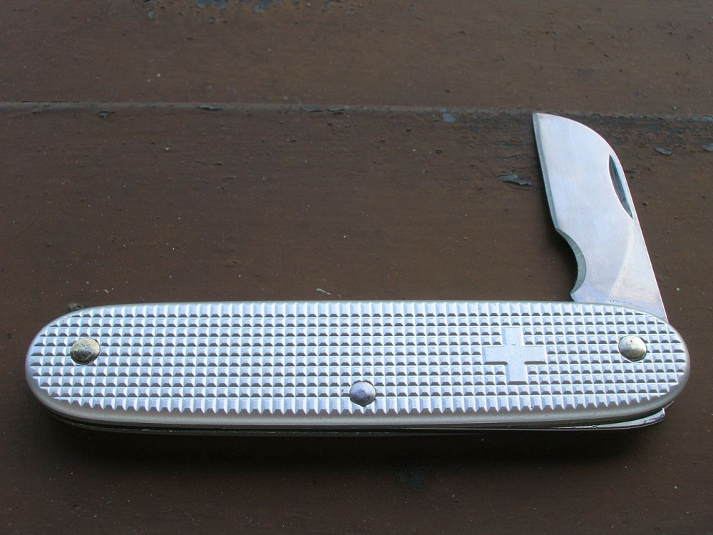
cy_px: 268
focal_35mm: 46
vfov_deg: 31.5
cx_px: 356
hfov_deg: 41.2
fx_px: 947
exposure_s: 1/67.6
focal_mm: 7.7
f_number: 5.4
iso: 50
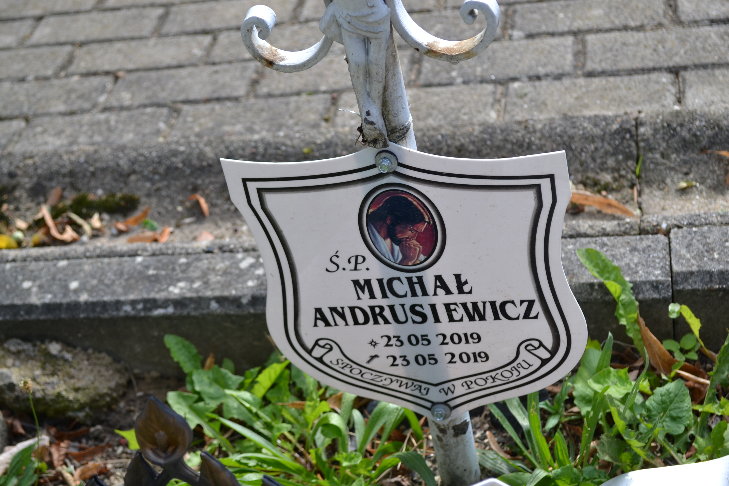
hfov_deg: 30.5
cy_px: 243
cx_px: 364
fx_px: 1336
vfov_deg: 20.6
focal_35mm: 66
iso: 100
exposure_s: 1/125
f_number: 5.6
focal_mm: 44
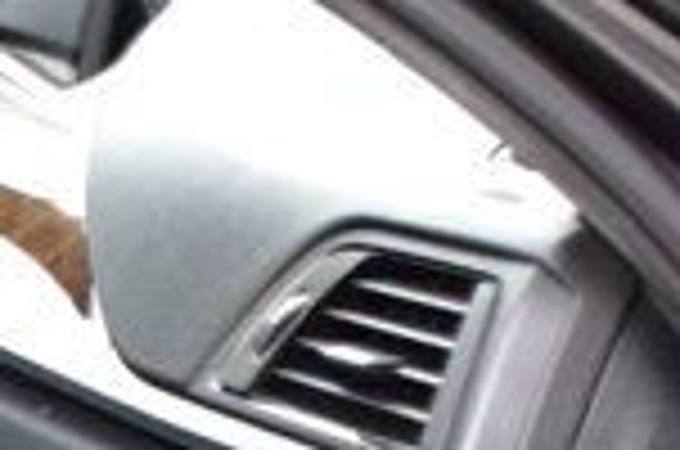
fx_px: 3845
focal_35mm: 204
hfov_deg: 9.9
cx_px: -252
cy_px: 990
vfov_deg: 6.4
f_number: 6.3
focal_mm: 20
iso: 400
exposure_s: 1/20
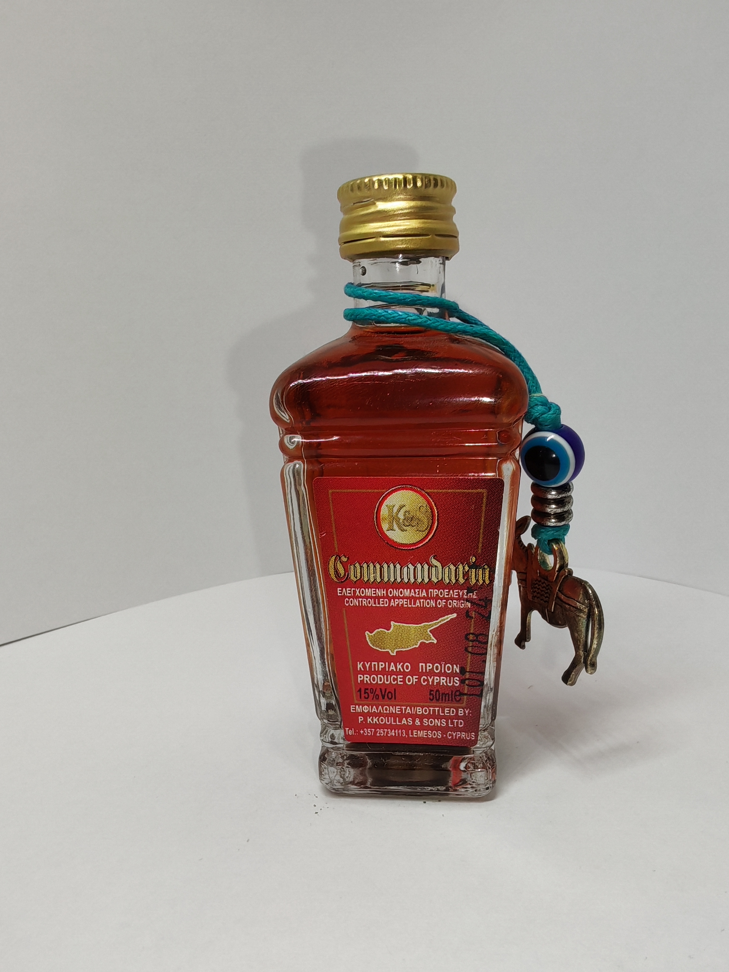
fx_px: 758
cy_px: 486
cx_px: 364
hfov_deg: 51.4
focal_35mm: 27
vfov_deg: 65.3
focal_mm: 1.96
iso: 50
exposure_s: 1/100
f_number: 2.2
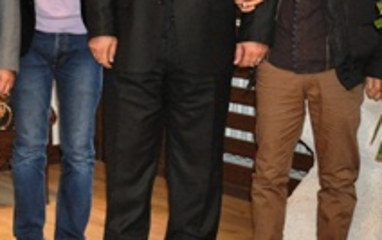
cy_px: 21
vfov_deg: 10.8
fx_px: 1260
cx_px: -283
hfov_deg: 15.2
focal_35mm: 121
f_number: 3.8
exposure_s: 1/60
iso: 800
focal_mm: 21
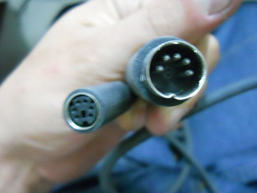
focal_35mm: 41
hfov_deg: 45.8
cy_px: 96
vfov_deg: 35.1
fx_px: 304
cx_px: 128
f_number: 3.1
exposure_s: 1/5
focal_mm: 6.72
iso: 800
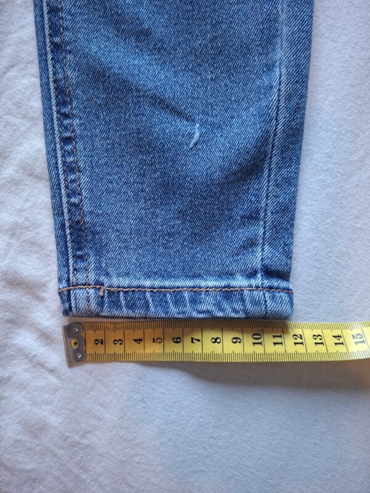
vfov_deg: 73.9
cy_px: 246
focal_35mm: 23
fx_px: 328
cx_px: 185
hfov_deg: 58.9
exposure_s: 1/50
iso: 320
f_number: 1.8
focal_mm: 5.54
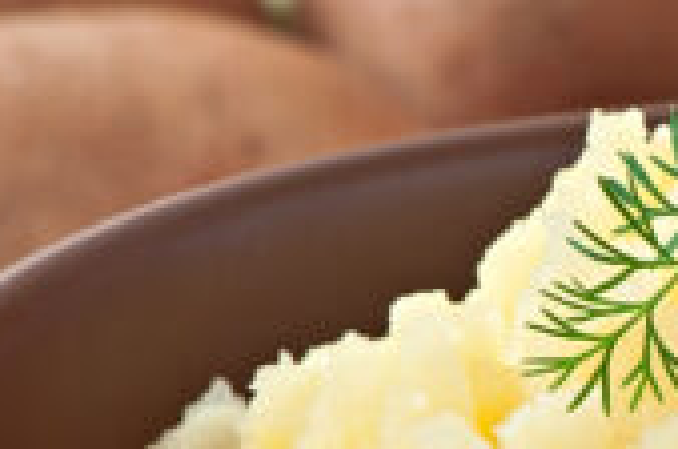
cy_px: 766
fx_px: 13464
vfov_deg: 1.9
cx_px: 722
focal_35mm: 716
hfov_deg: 2.9
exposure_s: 1/200
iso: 100
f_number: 13
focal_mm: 105
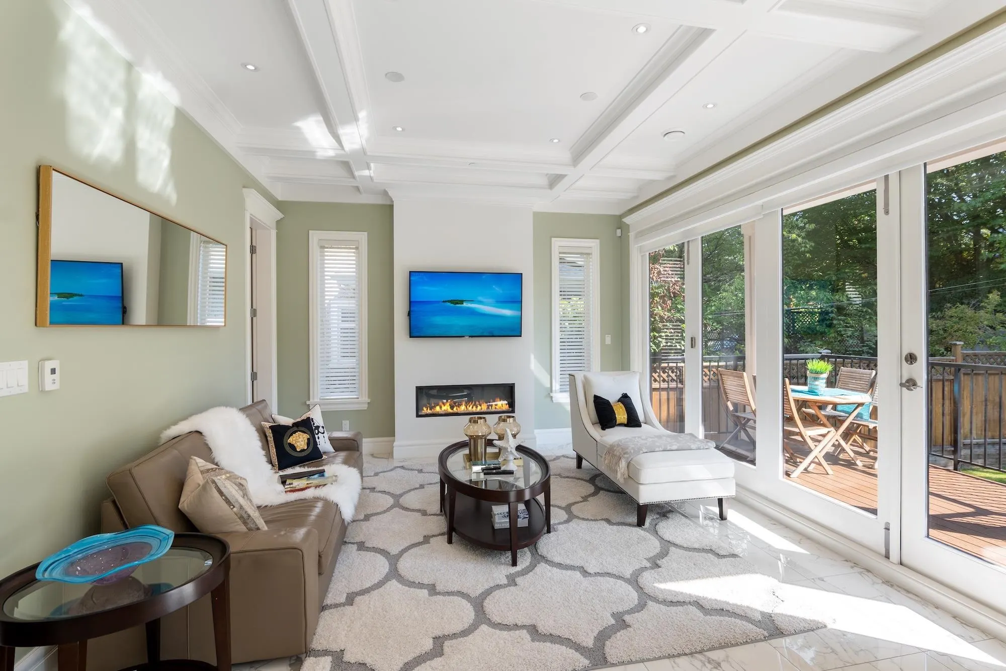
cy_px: 336
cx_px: 503
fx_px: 447
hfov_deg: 96.7
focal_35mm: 16
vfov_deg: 73.7
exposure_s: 1/30
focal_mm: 16
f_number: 8
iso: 200
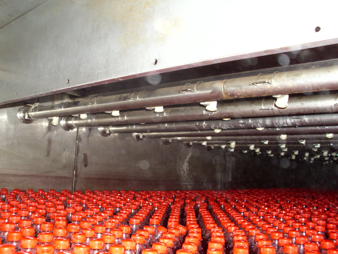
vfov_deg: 40.7
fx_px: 342
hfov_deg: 52.6
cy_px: 127
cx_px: 169
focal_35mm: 35
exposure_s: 1/60
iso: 200
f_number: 3
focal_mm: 6.2
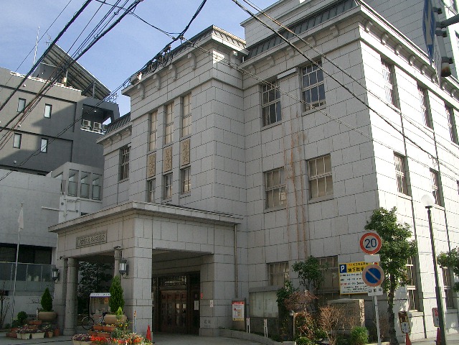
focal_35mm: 35
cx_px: 230
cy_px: 172
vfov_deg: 40.7
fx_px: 464
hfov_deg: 52.6
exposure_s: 1/320
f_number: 4.3
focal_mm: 5.8
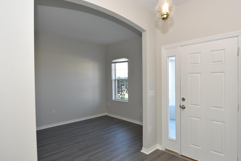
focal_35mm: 20
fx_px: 134
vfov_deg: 61.9
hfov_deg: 82.6
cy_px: 86
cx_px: 148
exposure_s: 1/60
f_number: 4
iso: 200
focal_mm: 10
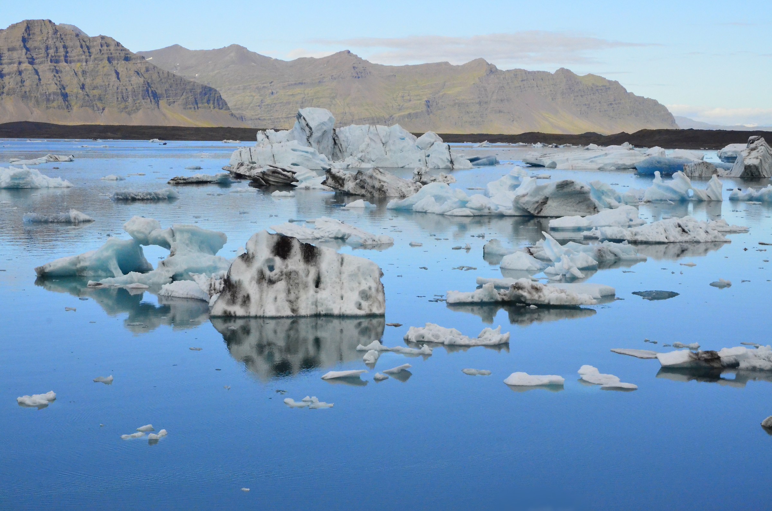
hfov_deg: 32.0
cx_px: 386
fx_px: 1348
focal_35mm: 63
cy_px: 256
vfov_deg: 21.5
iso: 5000
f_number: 16
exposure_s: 1/3200
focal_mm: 42
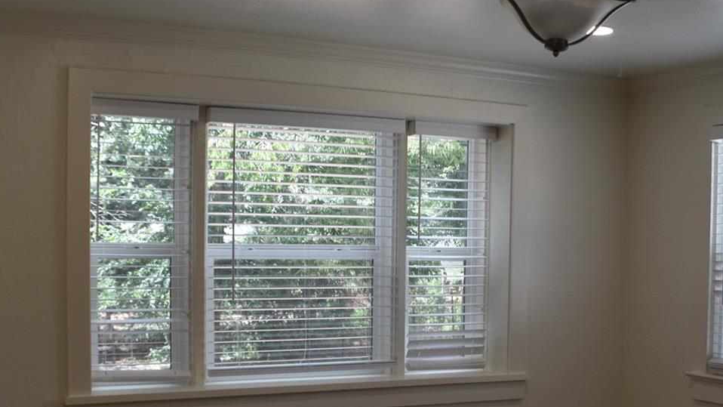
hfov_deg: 29.6
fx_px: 1359
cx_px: 489
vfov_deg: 16.9
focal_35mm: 71
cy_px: 338
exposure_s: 1/160
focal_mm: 27
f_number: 6.3
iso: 400
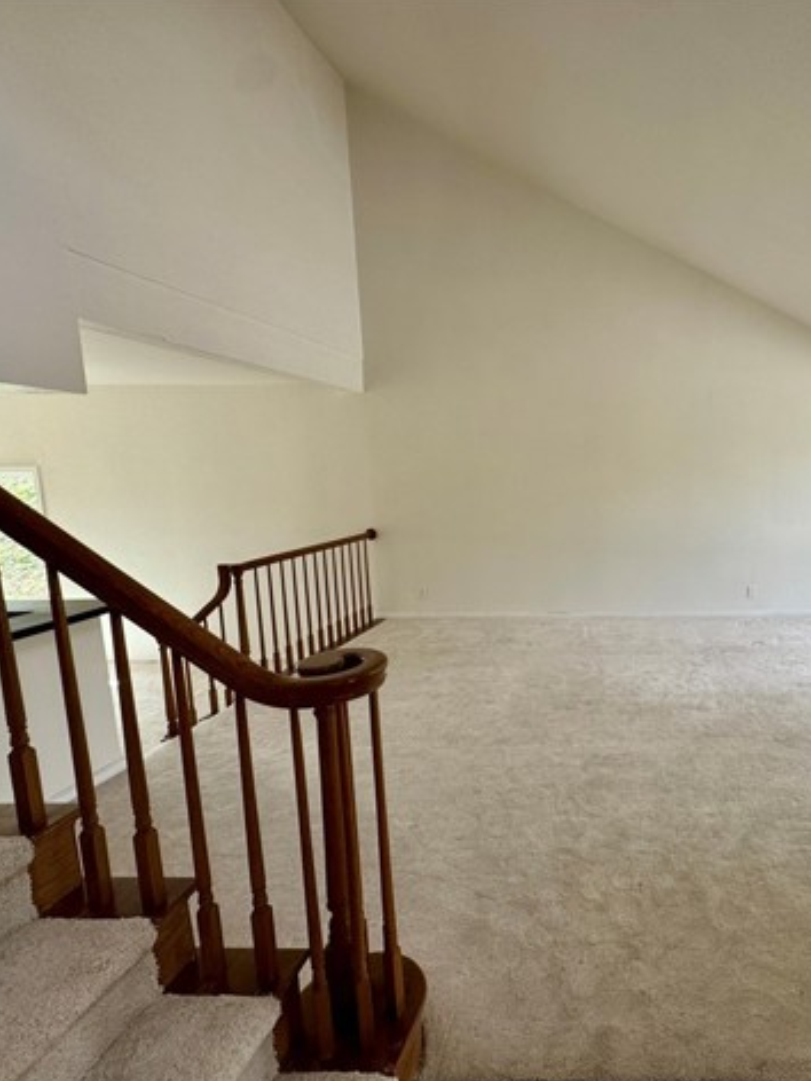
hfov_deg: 63.3
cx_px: 639
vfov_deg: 84.7
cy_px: 545
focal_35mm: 19
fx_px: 594
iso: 40
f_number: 2.2
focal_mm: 2.22
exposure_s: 1/171
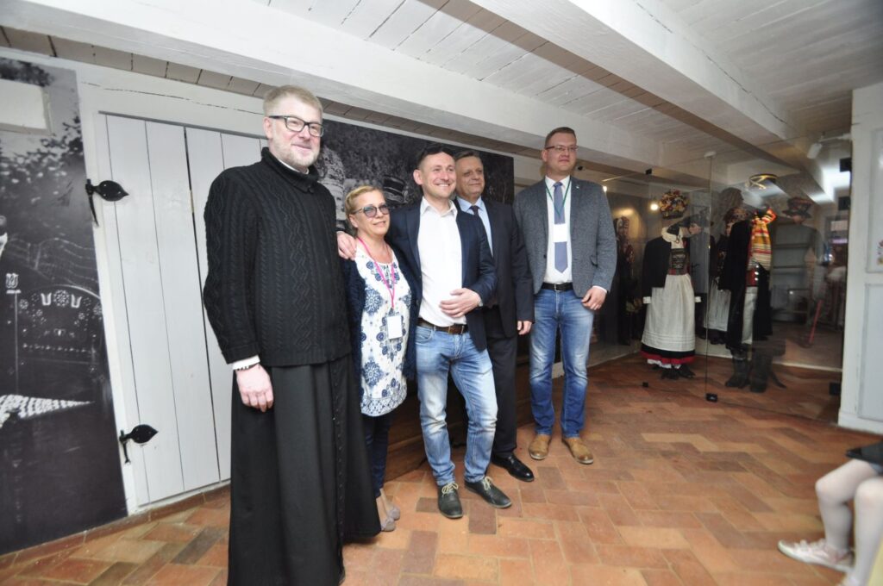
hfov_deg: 100.5
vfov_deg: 77.2
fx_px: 367
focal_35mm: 15
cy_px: 293
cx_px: 442
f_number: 3.5
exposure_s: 1/125
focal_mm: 10
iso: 640
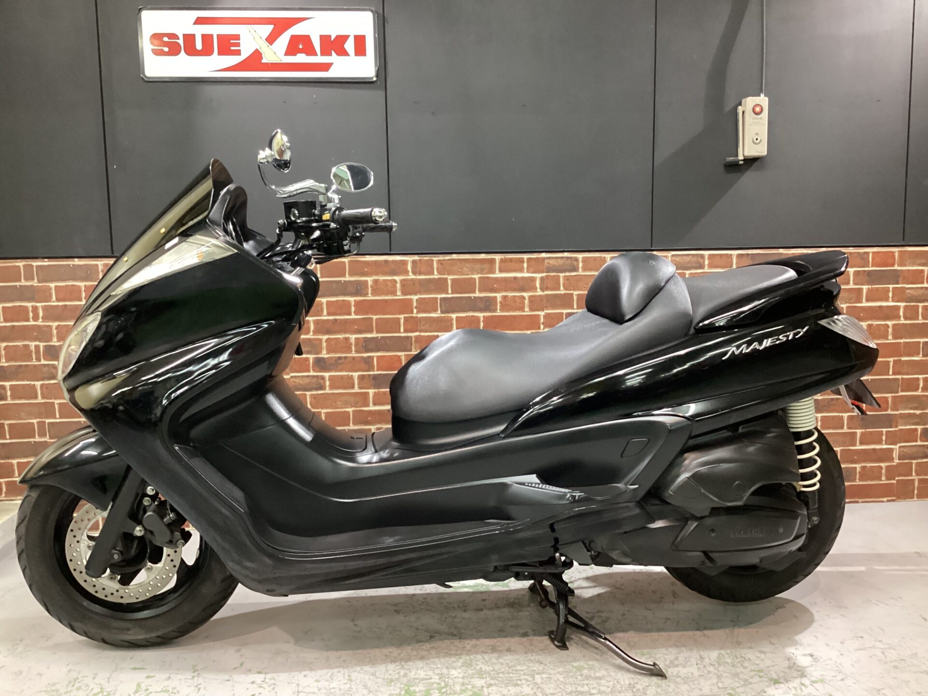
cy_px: 348
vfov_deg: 45.4
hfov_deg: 58.4
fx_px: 831
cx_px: 464
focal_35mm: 31
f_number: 2.4
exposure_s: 1/30
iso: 400
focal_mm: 3.3
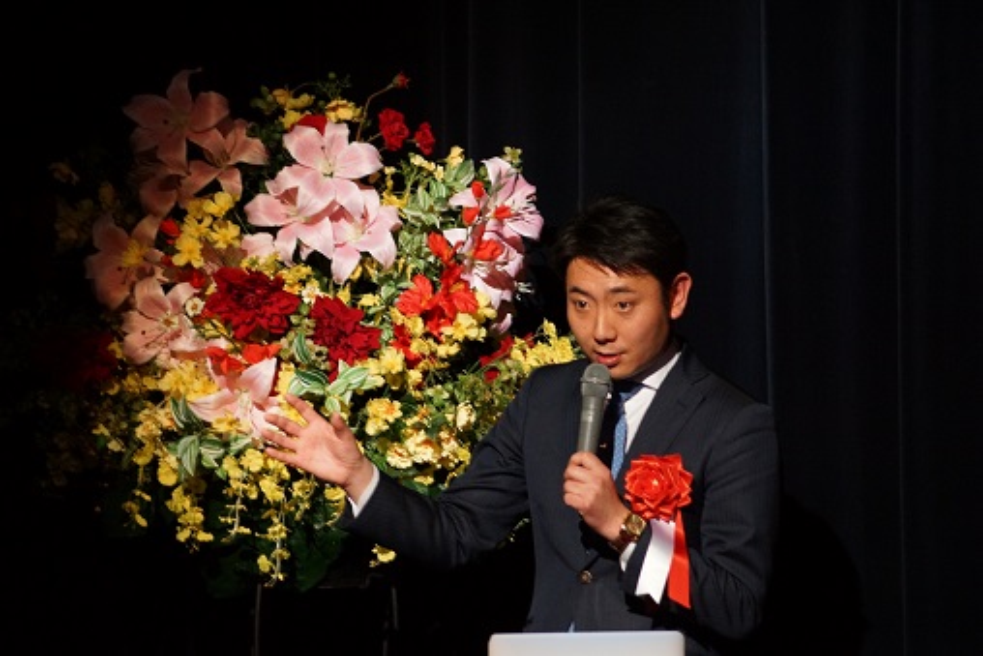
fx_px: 8194
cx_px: 492
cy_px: 328
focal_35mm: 300
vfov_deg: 4.6
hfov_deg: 6.9
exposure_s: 1/50
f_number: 5.6
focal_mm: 200
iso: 1600
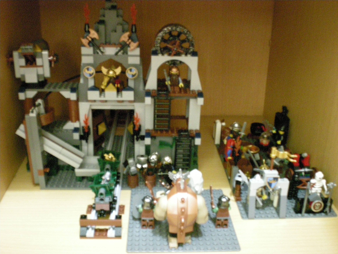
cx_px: 169
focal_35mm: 38
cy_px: 127
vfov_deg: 37.7
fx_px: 371
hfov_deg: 49.0
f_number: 3.1
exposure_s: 1/1.4
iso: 800
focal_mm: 6.3
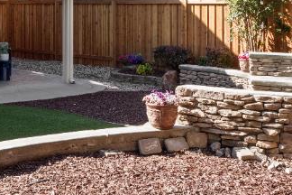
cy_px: 2
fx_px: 600
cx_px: 59
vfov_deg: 18.0
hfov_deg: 26.8
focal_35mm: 74
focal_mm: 16
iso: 100
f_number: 10
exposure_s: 1/30
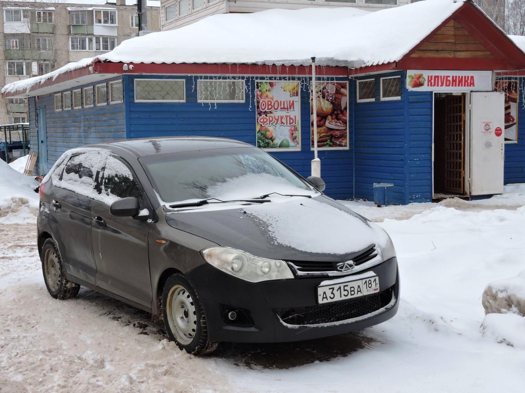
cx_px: 262
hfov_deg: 34.9
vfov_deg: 26.6
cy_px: 196
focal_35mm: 55
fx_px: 834
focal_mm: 9.9
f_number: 4
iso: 100
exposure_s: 1/50
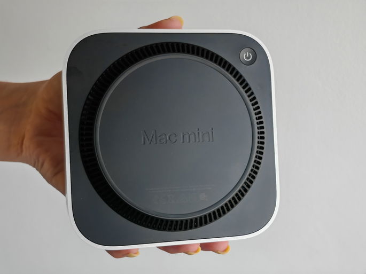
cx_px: 183
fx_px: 550
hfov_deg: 36.8
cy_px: 137
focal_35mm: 52
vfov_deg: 28.0
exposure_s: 1/100
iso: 64
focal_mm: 5.4
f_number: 1.6
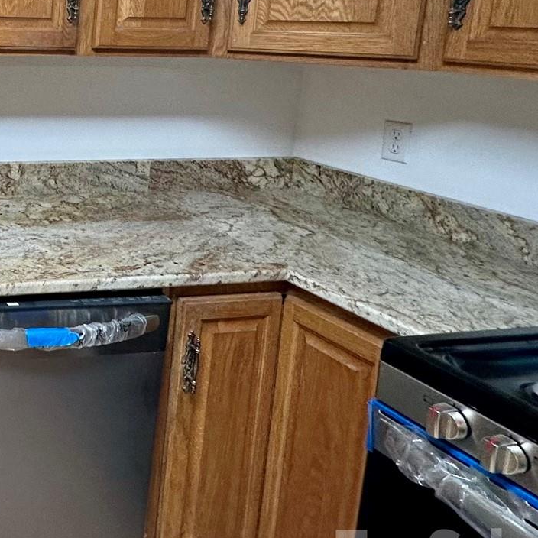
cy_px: 86
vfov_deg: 43.3
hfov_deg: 32.1
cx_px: -195
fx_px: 633
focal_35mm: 36
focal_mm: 2.22
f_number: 2.2
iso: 100
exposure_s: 1/120
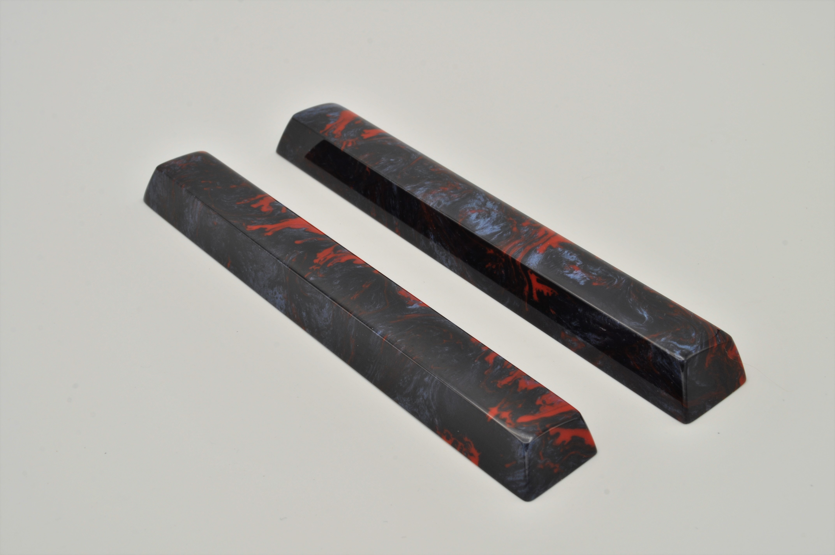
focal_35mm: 54
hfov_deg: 36.9
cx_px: 418
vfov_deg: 25.0
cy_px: 278
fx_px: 1251
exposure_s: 1/30
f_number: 19
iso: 200
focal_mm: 36
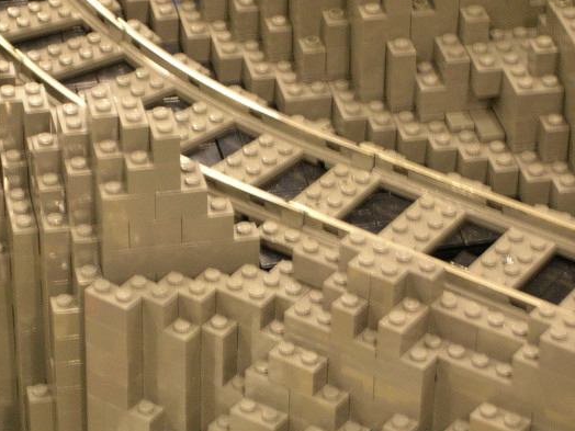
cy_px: 259
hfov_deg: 11.3
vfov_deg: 8.5
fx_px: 2890
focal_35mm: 174
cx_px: 154
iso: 400
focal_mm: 24
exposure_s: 1/4.5
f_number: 4.9
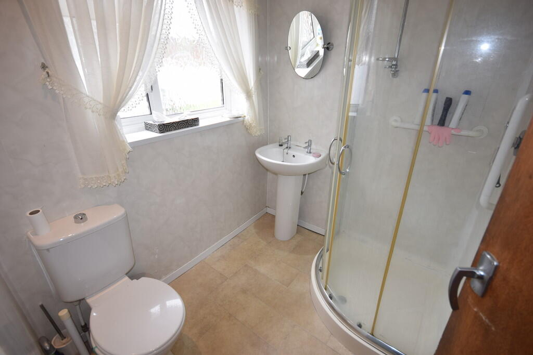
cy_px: 178
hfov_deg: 95.0
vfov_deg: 72.1
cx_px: 266
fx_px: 244
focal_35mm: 16
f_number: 5.6
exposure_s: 1/125
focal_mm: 11
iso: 360
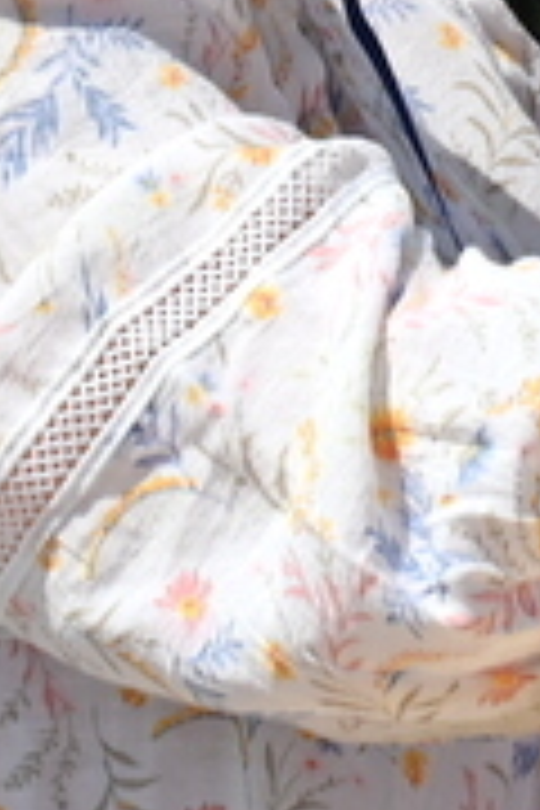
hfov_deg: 1.6
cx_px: 1566
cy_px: 146
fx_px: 19506
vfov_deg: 2.4
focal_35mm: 867
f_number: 8
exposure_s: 1/500
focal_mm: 130
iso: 100
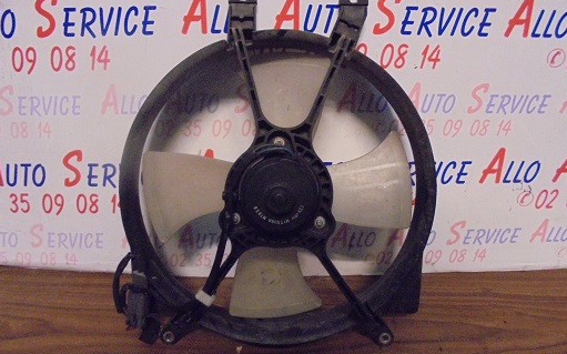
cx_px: 280
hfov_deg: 66.5
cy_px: 176
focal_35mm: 28
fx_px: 433
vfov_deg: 44.5
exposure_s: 1/13
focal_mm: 4.6
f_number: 3.5
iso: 800
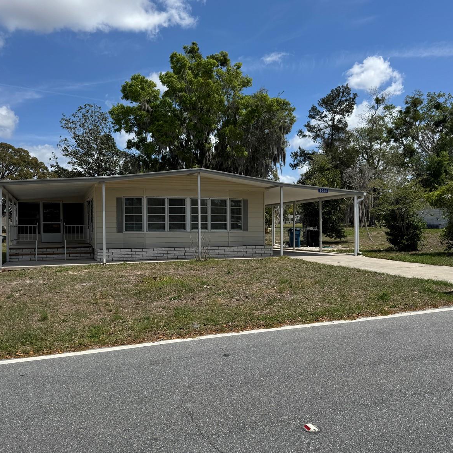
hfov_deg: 55.6
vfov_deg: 55.6
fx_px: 429
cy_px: 226
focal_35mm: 29
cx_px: 208
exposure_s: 1/5348
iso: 80
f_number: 1.78
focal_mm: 6.76
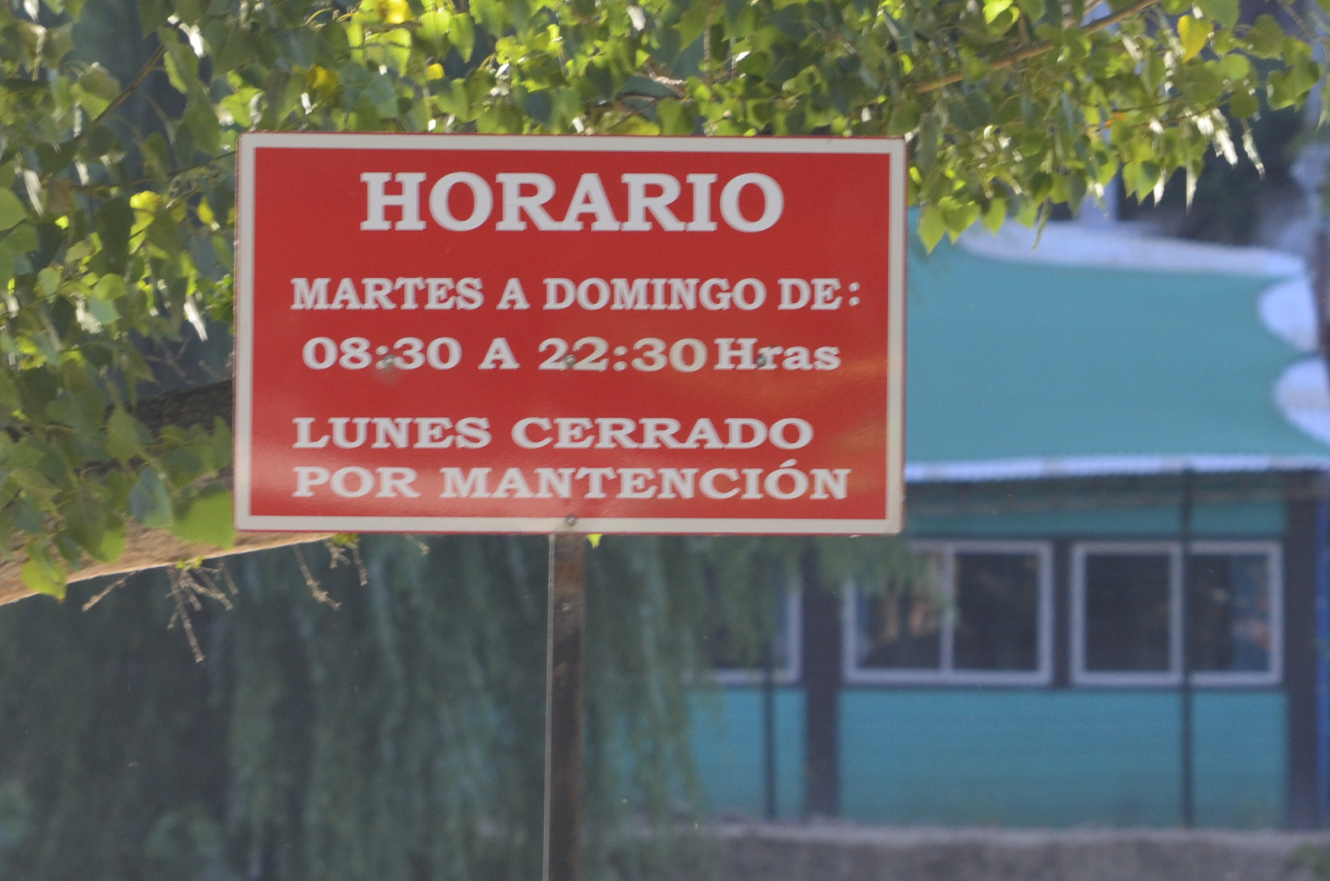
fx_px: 32808
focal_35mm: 890
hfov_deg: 2.3
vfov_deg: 1.5
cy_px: 250
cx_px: 635
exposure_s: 1/160
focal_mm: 270
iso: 400
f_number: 9
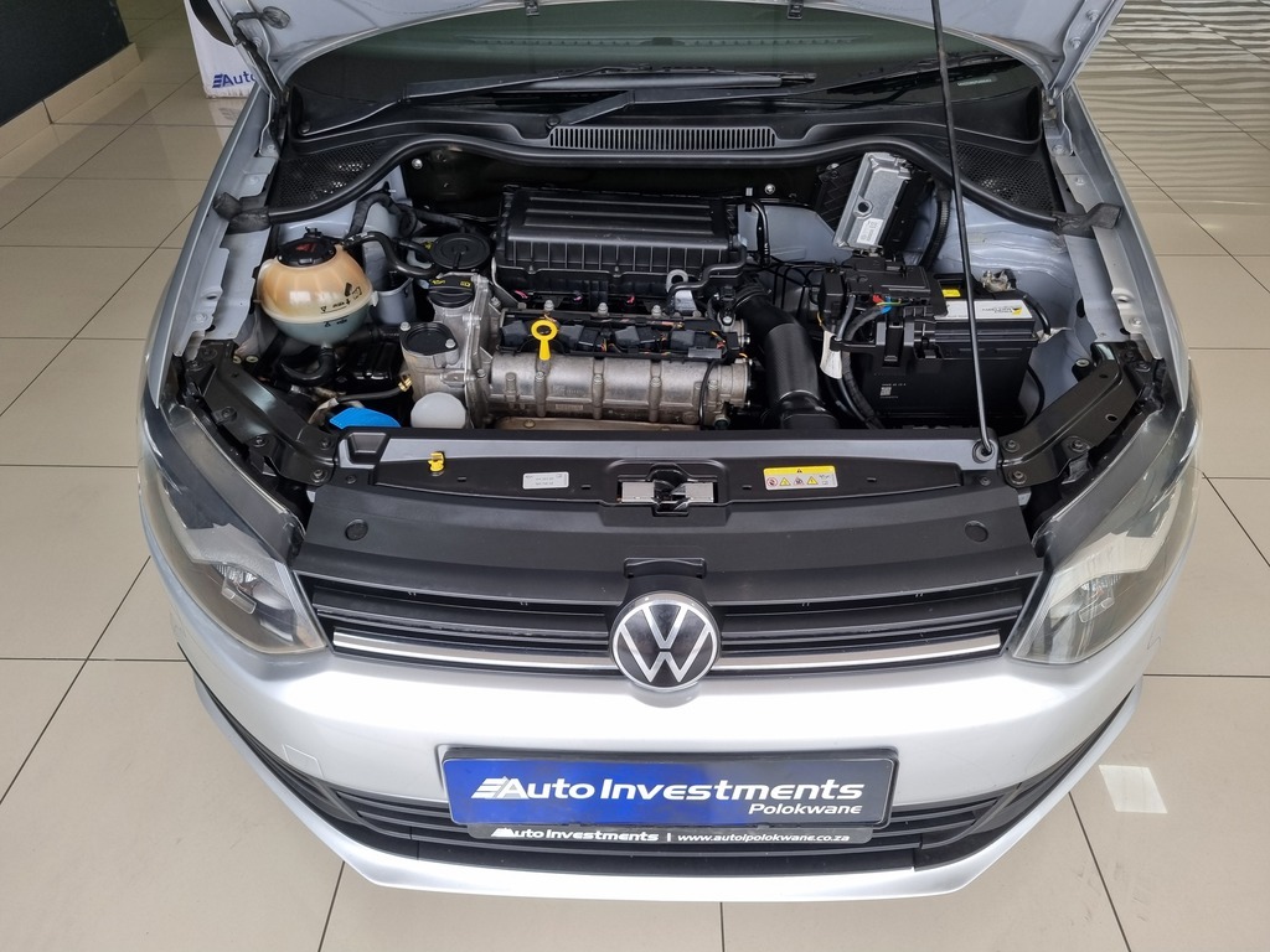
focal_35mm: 26
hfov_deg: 67.3
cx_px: 635
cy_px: 476
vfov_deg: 53.1
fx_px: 954
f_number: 1.8
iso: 64
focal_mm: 5.4
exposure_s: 1/100
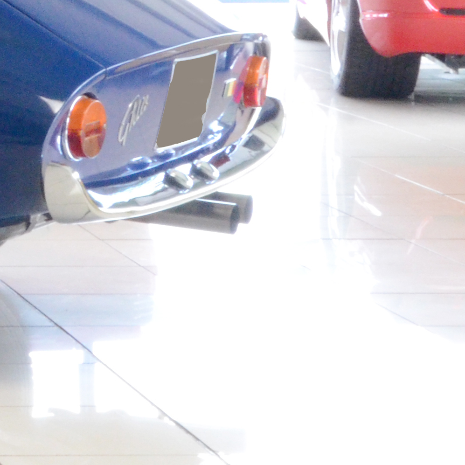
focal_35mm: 176
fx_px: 2675
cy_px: 45
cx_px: -557
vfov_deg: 9.9
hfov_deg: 9.1
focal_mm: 28
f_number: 25
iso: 2500
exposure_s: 1/2
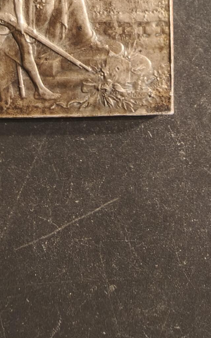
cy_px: 62
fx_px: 396
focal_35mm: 43
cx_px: 17
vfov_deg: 43.8
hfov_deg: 28.6
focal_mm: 2.32
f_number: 2
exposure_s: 1/50
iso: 320
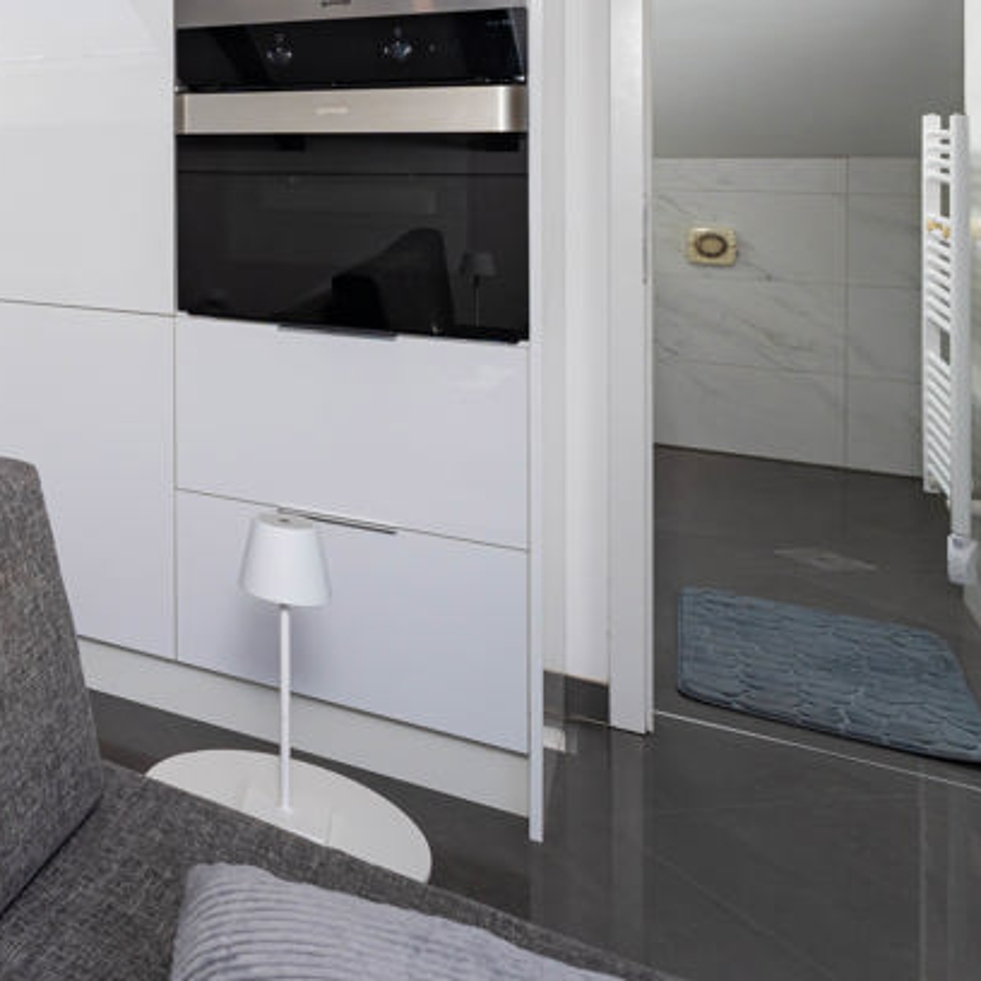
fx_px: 1122
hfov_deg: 34.2
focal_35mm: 35
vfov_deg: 44.2
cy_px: 154
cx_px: -284
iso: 400
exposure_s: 1/60
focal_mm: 14
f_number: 7.1
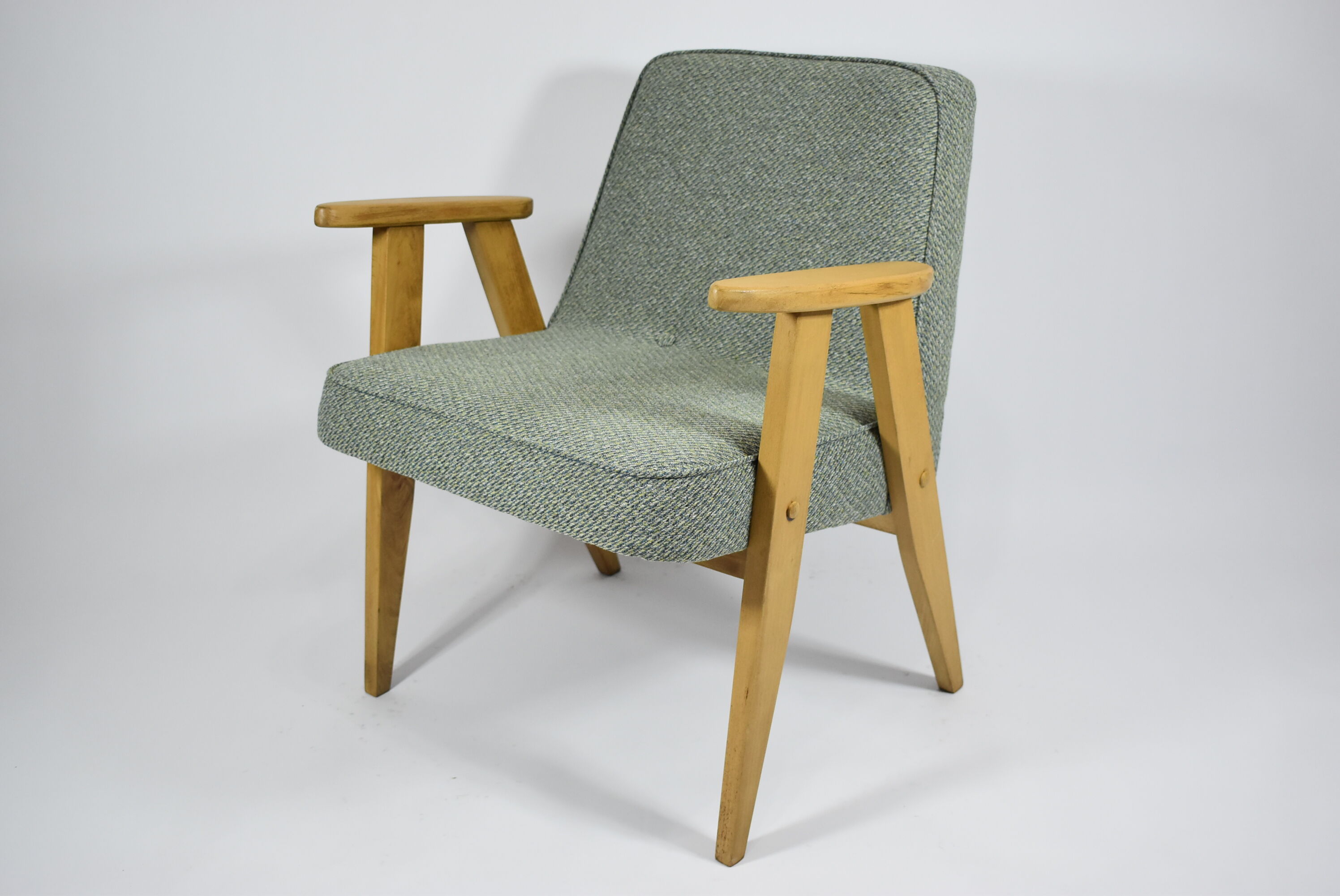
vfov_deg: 33.1
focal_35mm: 40
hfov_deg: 47.9
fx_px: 1509
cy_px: 448
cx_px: 670
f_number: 4
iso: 900
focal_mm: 27
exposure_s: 1/125
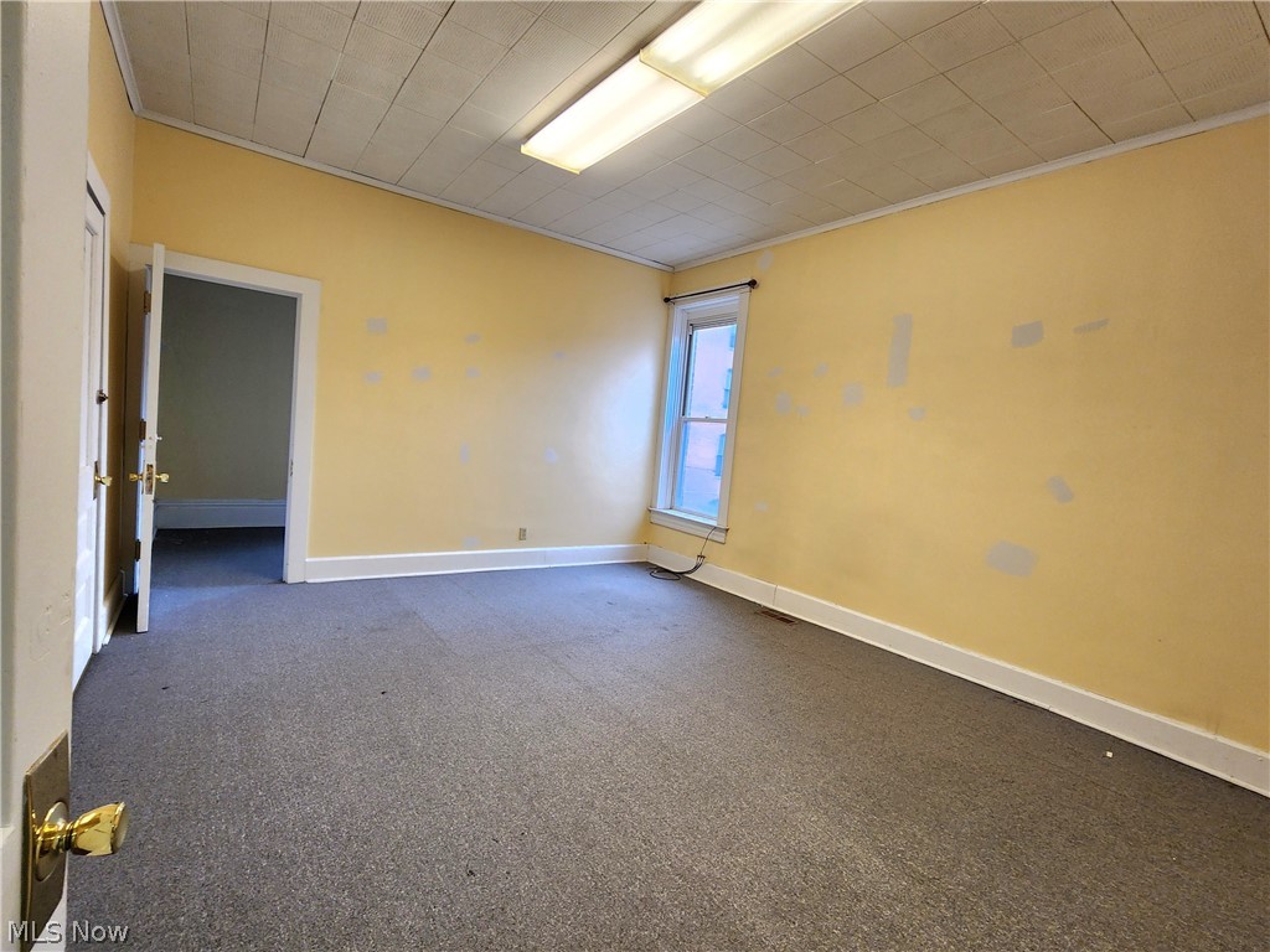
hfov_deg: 106.2
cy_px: 476
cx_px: 635
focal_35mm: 13
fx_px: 477
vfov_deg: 89.9
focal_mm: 2.2
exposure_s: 1/60.2
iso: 160
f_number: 2.2
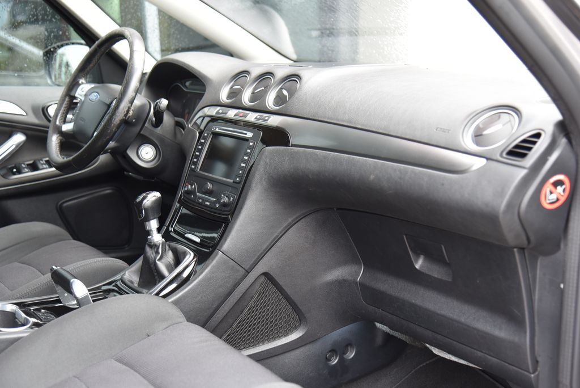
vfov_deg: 27.0
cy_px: 194
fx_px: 806
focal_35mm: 50
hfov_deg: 39.6
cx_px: 290
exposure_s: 1/30
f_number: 4
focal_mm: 50
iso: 500
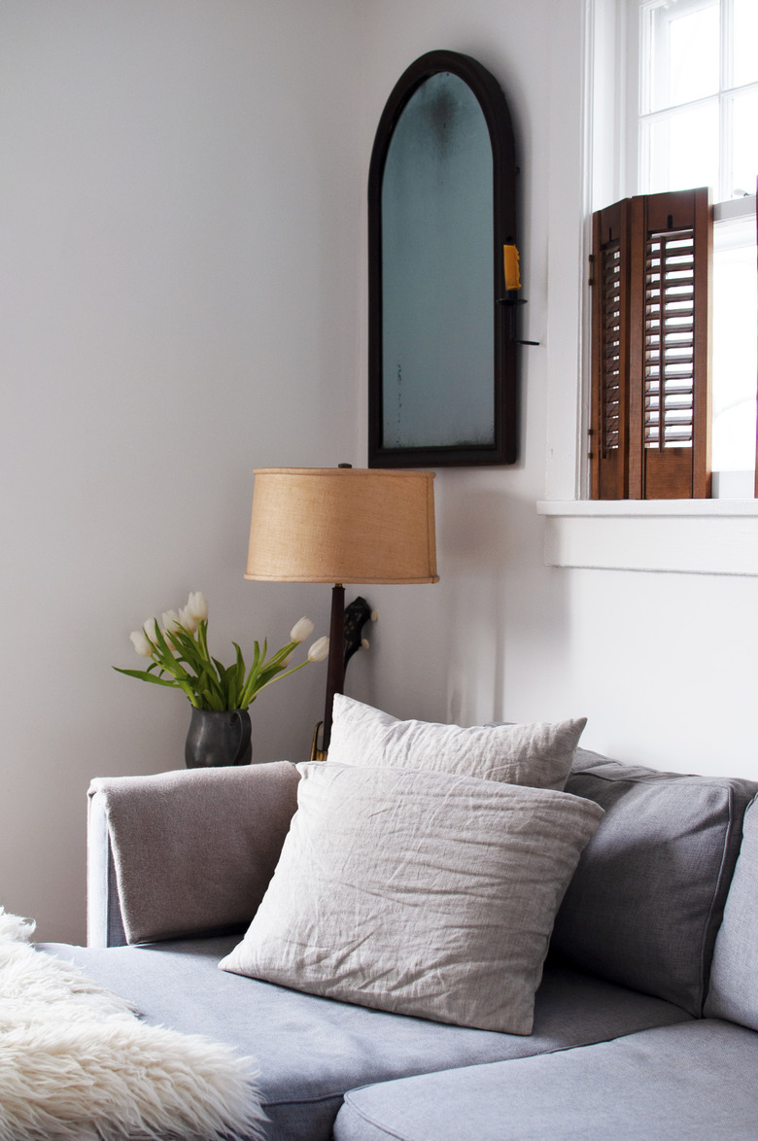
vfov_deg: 37.9
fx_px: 1662
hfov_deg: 25.7
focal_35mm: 52
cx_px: 379
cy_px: 570
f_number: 3.5
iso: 320
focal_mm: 35
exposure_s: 1/100
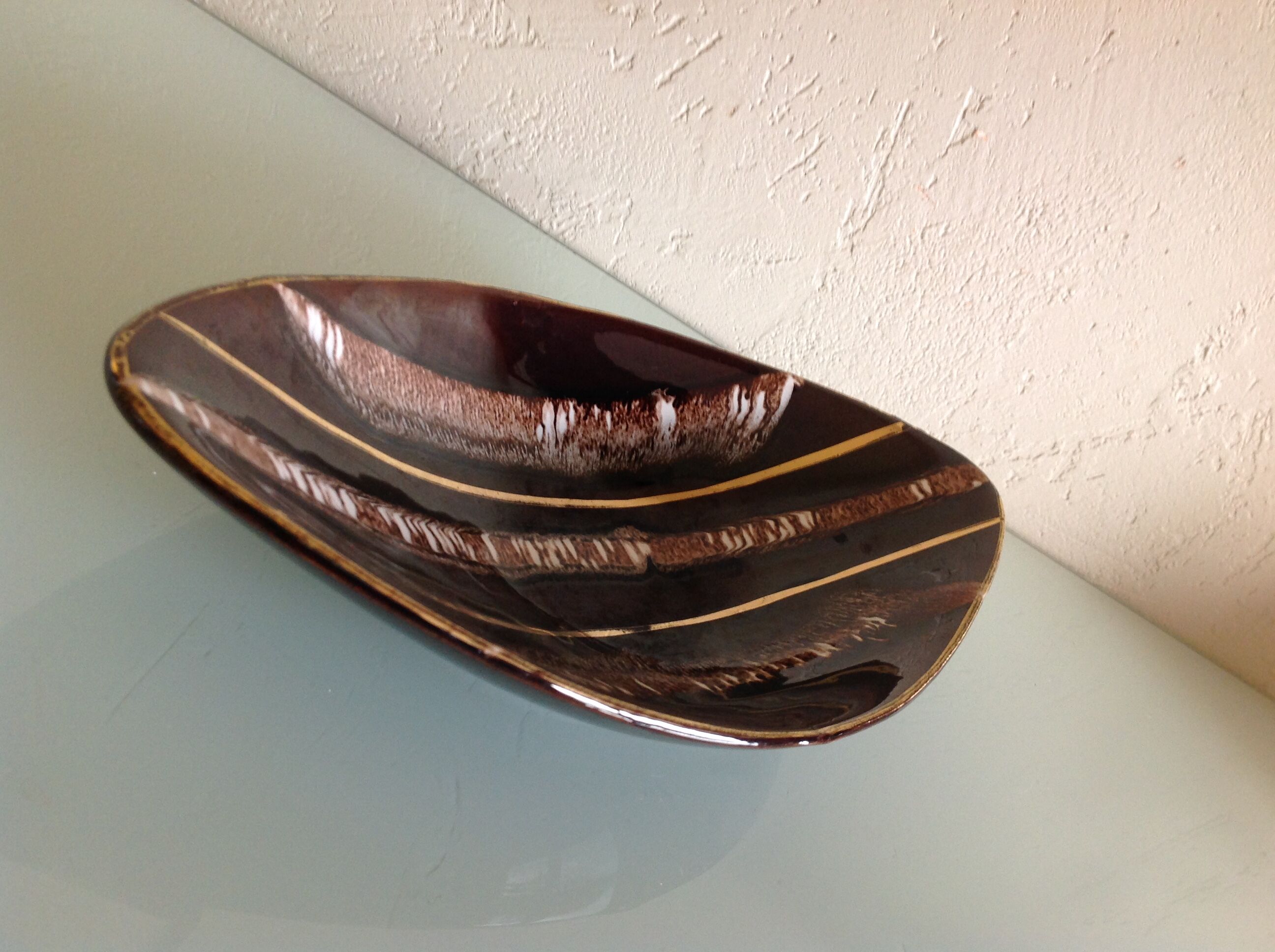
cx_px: 638
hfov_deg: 52.7
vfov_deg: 40.6
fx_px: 1287
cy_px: 476
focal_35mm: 35
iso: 100
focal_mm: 4.28
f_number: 2.4
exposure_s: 1/15
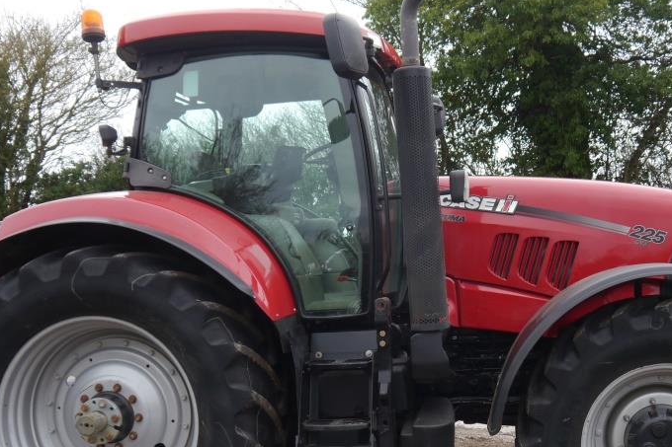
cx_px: 424
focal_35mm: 47
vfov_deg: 28.5
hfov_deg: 41.6
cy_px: 274
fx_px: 877
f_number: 3.6
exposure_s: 1/80
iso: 160
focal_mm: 15
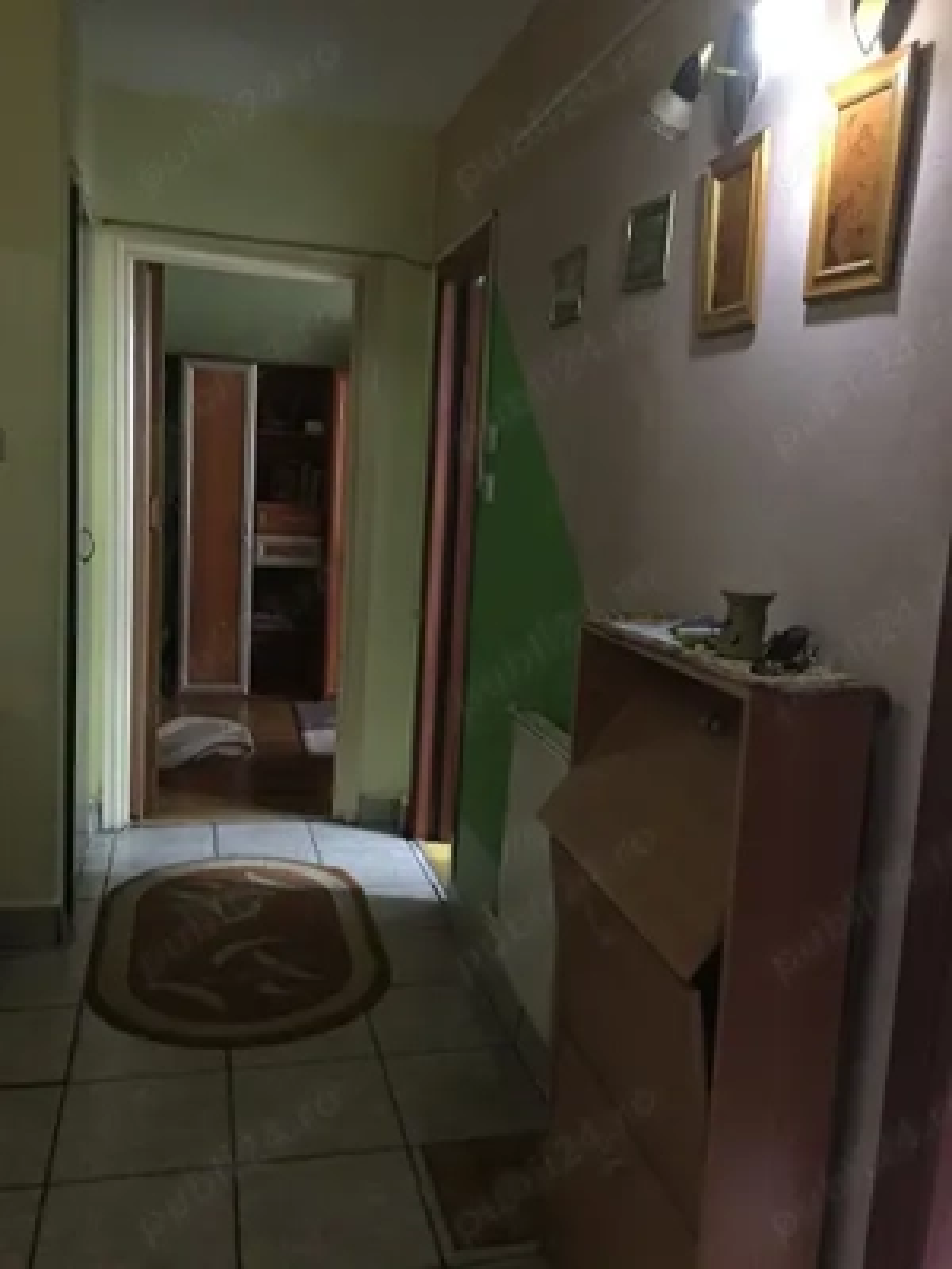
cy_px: 634
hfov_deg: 48.2
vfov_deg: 61.7
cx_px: 476
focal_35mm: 29
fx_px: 1063
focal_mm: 4.15
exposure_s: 1/17
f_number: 2.2
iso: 500
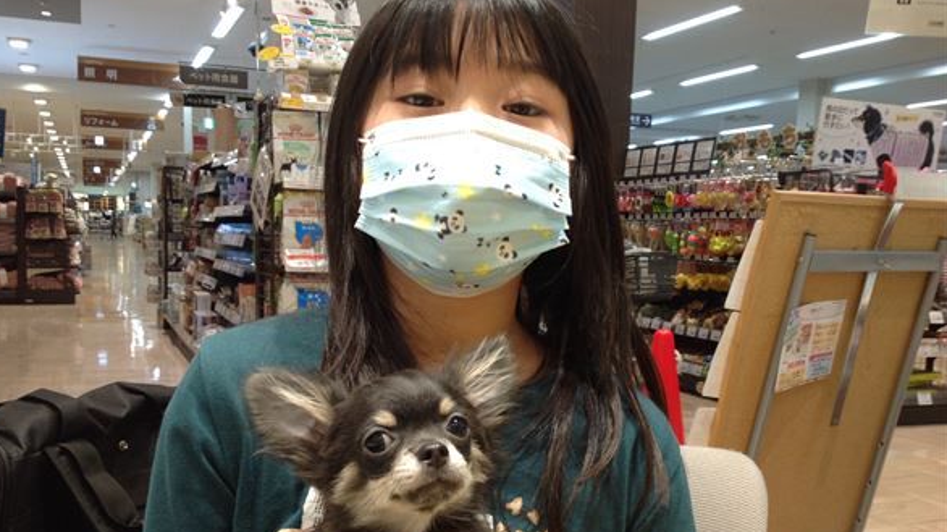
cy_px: 322
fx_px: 979
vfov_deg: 30.3
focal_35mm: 39
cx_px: 464
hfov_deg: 51.6
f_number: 2.4
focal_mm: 4.28
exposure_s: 1/30
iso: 64
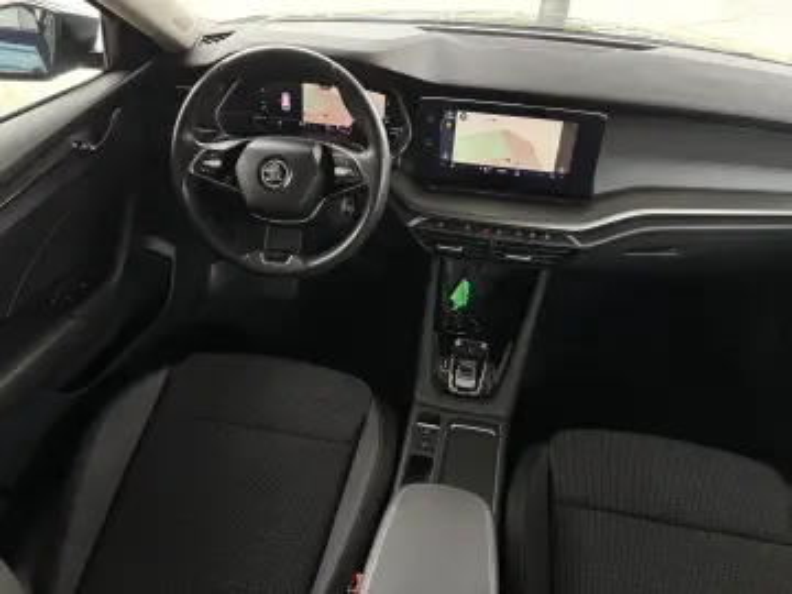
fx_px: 595
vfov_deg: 53.1
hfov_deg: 67.3
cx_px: 396
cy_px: 297
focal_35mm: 26
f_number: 1.6
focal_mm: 5.96
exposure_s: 1/121
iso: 100
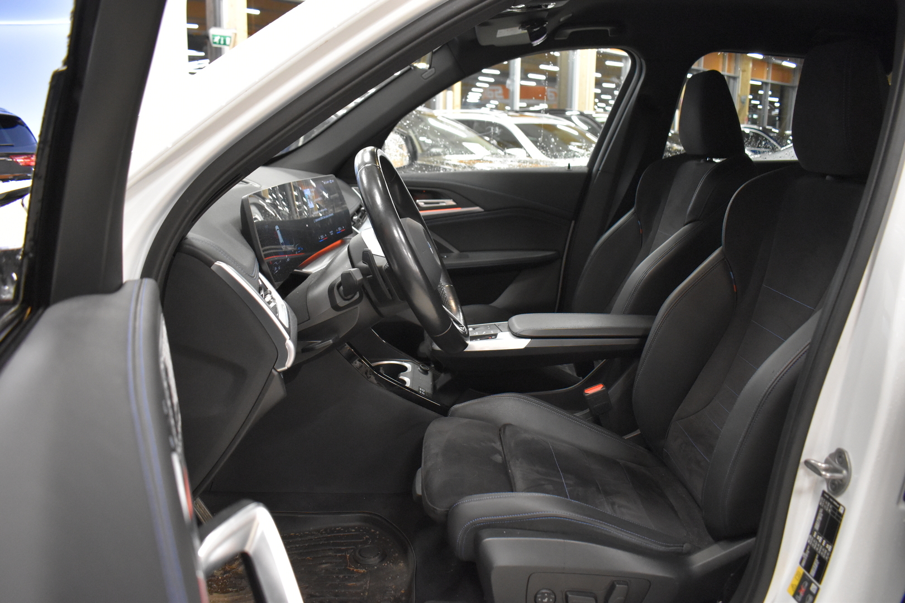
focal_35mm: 27
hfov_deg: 67.4
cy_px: 302
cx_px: 452
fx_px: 679
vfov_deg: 47.9
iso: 3200
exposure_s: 1/60
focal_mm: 18
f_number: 3.5
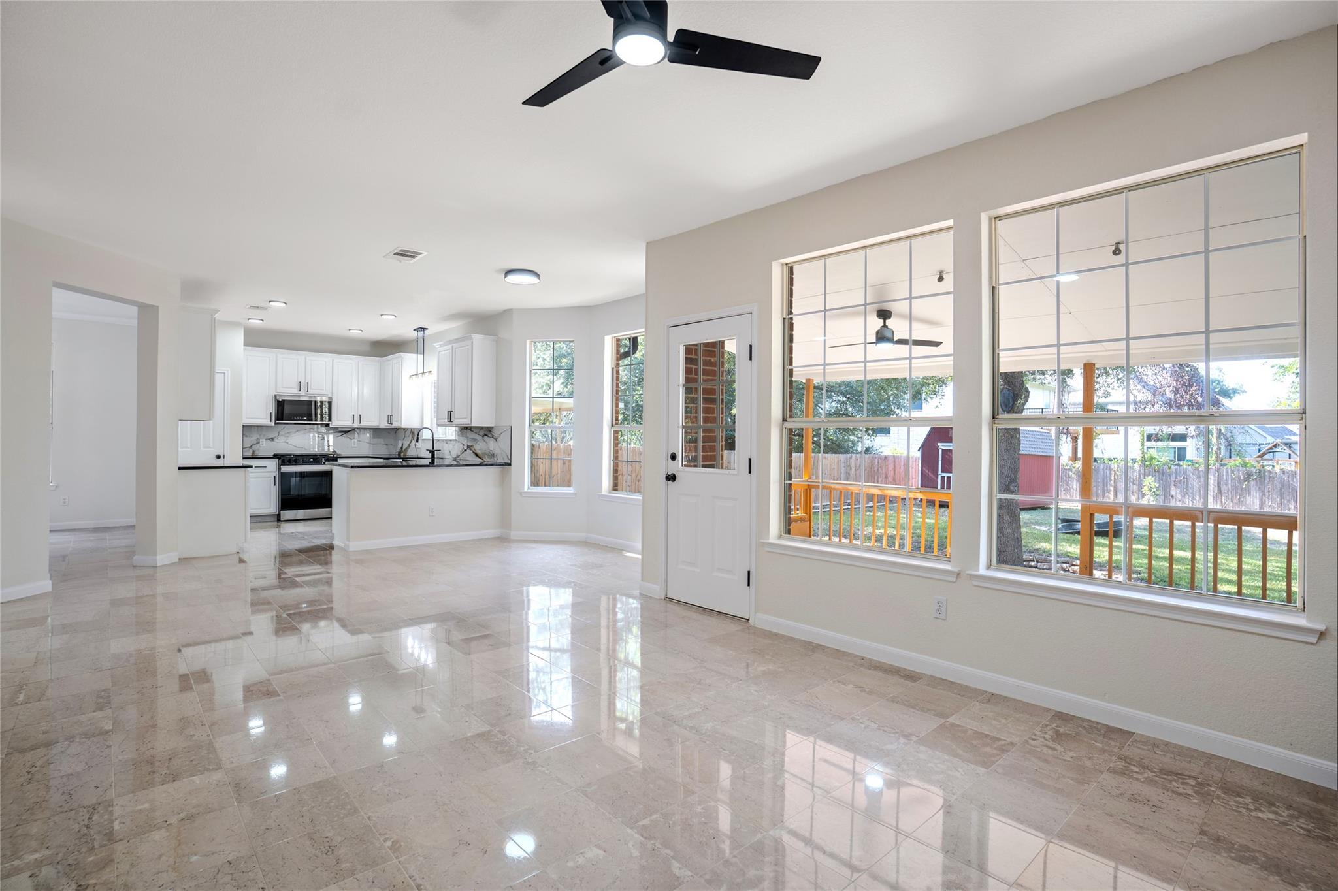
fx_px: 632
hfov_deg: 93.3
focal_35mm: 17
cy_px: 446
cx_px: 669
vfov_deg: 70.4
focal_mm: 17
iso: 100
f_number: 4
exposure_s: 1/50
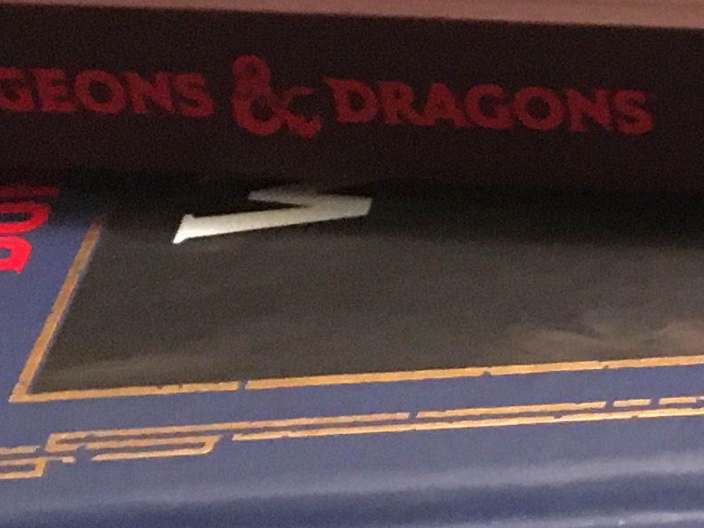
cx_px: 1345
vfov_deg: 9.9
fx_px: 3031
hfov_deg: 12.0
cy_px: 369
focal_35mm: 149
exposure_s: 1/15
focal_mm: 4.15
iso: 500
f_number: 2.2
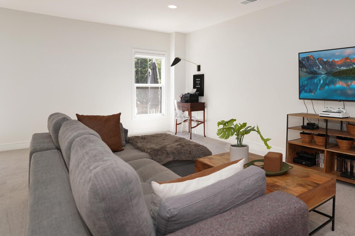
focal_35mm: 23
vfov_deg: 54.9
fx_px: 227
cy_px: 102
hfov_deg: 75.1
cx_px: 216
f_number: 4
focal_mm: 17
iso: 320
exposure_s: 1/160
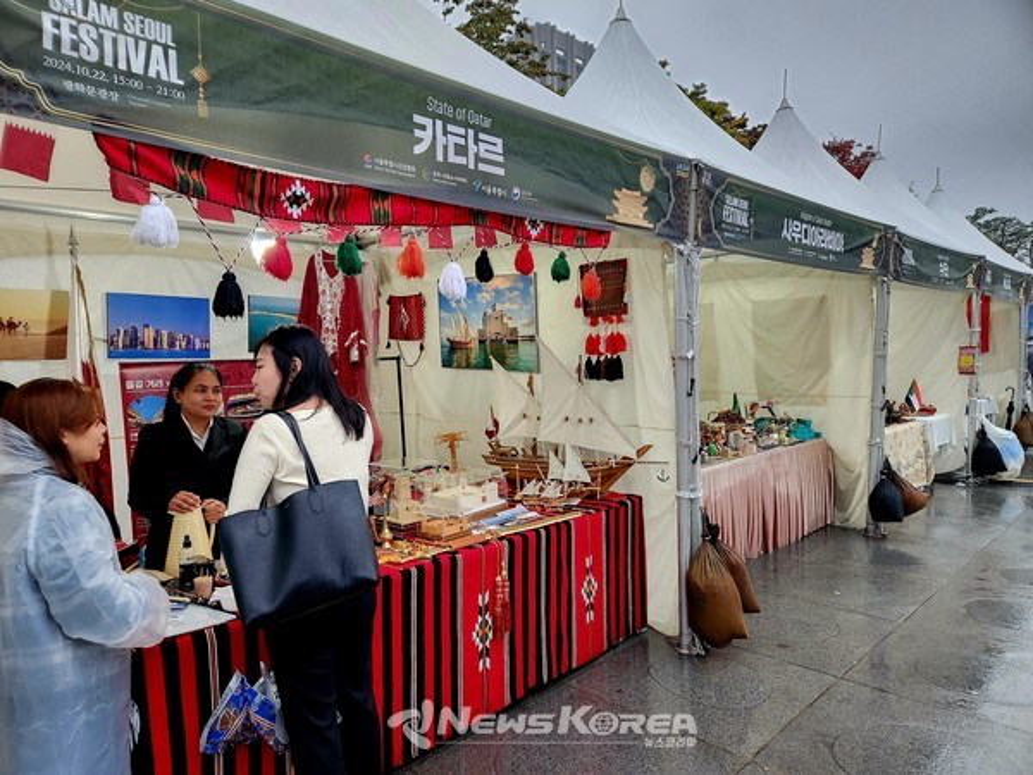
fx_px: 686
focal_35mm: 23
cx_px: 516
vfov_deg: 58.9
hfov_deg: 73.9
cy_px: 388
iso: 250
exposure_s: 1/120
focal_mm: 5.4
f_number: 1.8
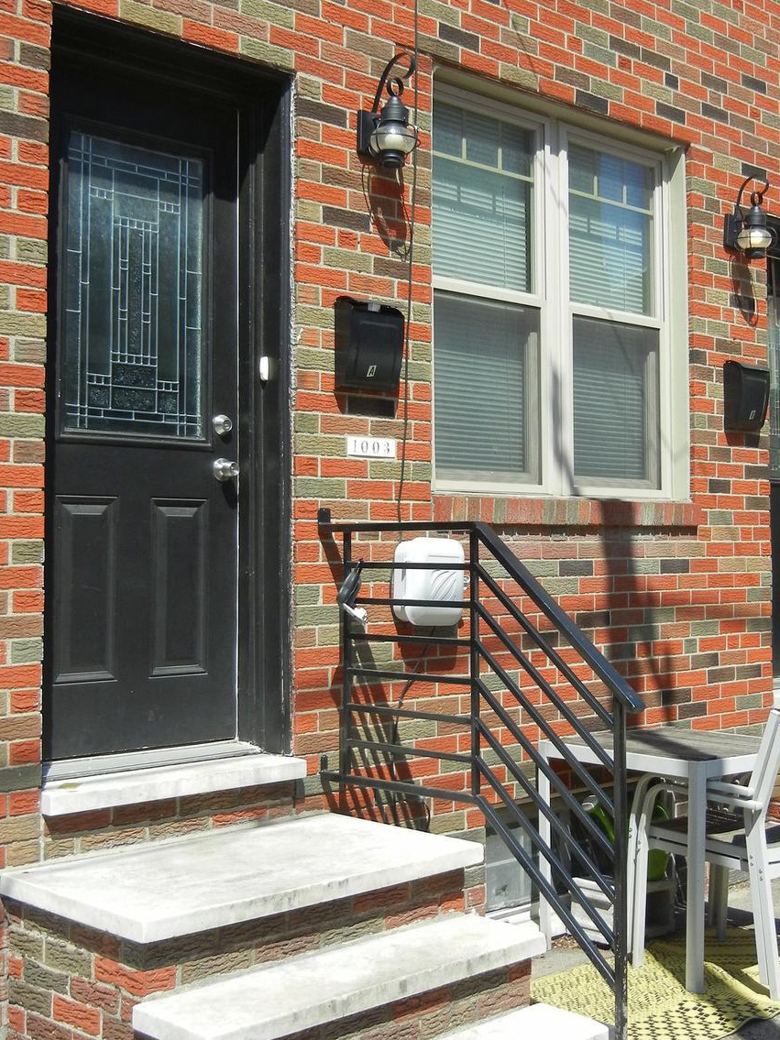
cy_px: 454
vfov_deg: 41.2
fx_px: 1382
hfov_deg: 31.5
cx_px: 451
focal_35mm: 46
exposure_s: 1/280
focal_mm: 6.2
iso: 160
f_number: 7.2
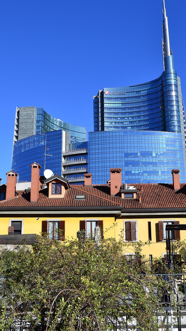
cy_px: 157
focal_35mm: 41
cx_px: 93
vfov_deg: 49.8
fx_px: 356
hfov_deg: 29.3
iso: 100
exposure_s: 1/250
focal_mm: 23
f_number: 8
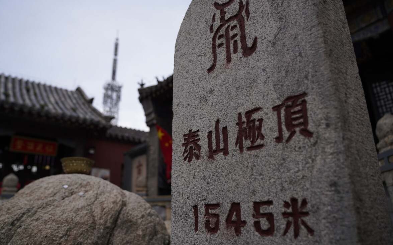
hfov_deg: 72.6
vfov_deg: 49.3
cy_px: 122
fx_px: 268
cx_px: 198
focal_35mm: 25
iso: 125
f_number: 2.8
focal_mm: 24
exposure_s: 1/320
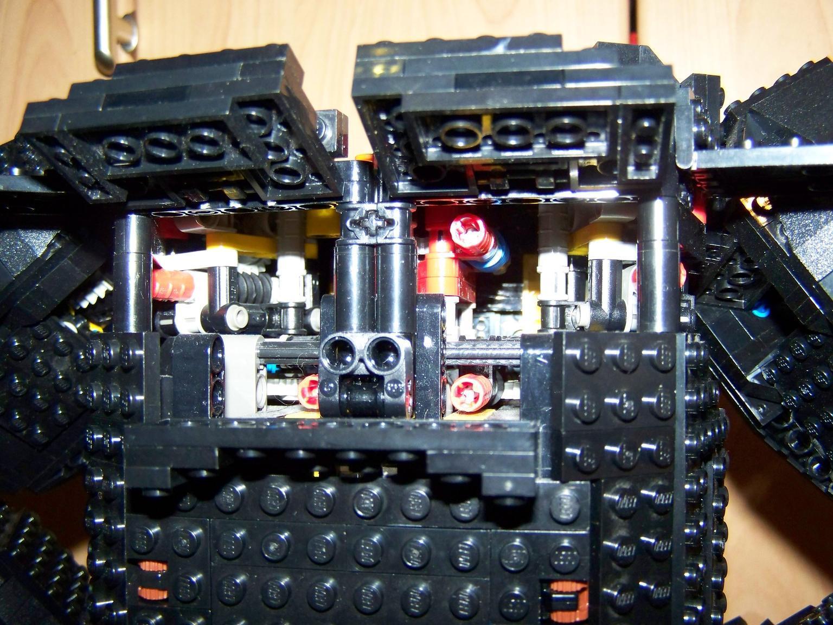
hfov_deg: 49.0
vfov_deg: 37.7
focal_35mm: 38
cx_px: 416
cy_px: 312
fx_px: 914
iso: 200
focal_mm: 6.3
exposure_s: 1/30
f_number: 2.8
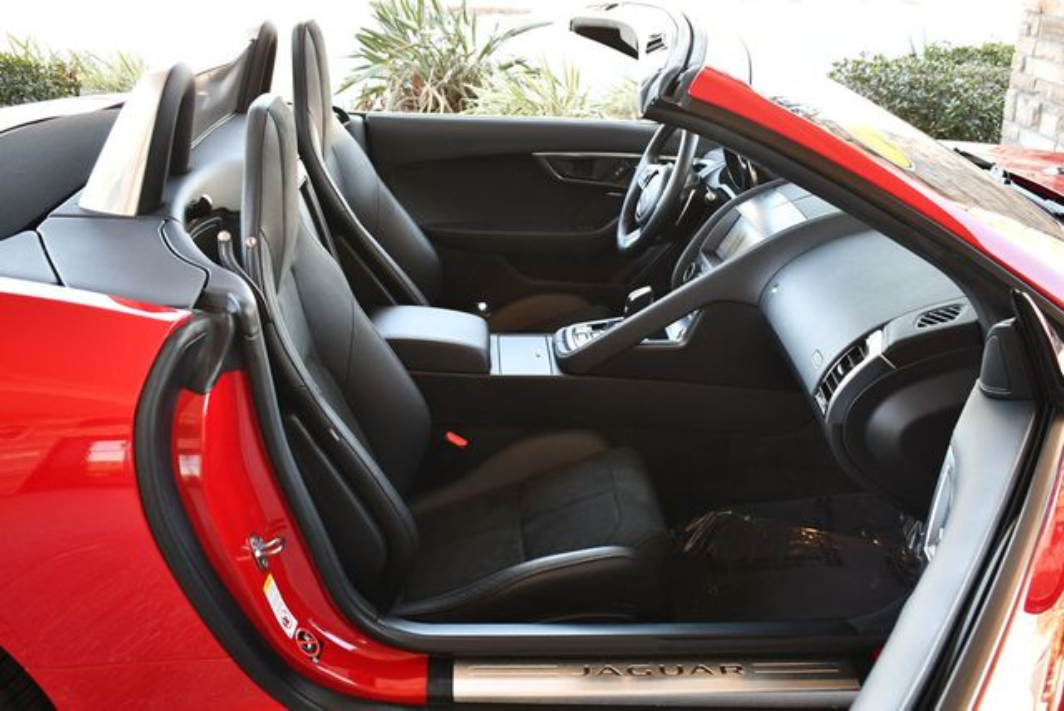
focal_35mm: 36
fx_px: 1065
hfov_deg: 53.1
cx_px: 532
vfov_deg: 36.9
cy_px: 356
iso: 800
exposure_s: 1/200
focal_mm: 18
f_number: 3.5
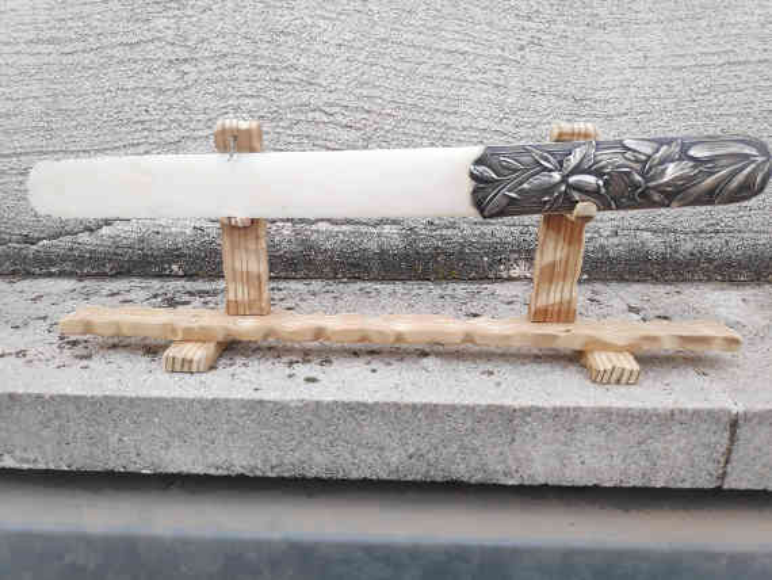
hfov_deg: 81.7
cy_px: 290
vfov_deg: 66.0
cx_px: 386
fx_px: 446
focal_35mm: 20
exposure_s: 1/102
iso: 100
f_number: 1.9
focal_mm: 3.94
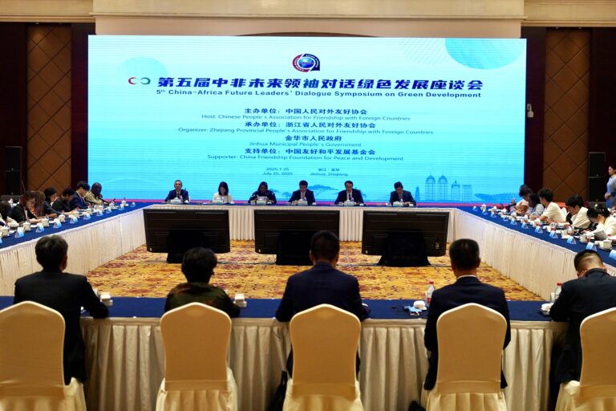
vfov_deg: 27.0
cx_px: 308
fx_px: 855
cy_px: 206
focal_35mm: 50
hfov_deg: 39.6
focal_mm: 50
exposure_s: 1/1000
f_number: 2.5
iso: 2000
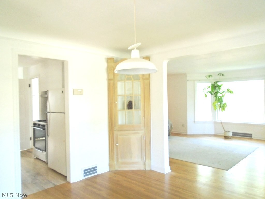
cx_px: 132
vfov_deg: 53.1
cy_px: 100
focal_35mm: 26
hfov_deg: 67.3
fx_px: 199
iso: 160
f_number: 3.2
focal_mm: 4.6
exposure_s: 1/30
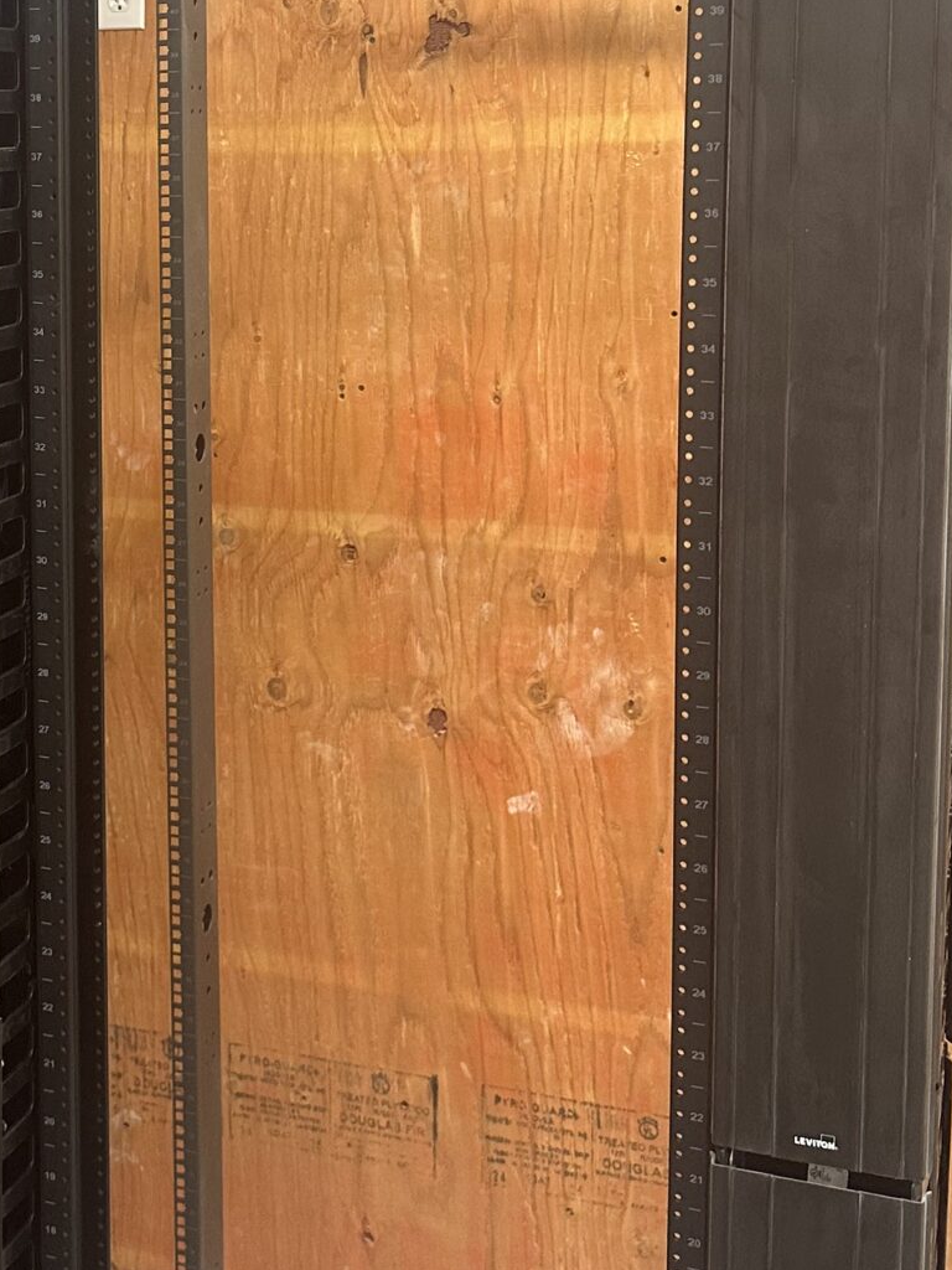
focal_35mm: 60
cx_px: 12
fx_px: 2200
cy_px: 350
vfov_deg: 31.7
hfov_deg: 23.4
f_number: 1.78
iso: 250
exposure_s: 1/72
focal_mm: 6.86
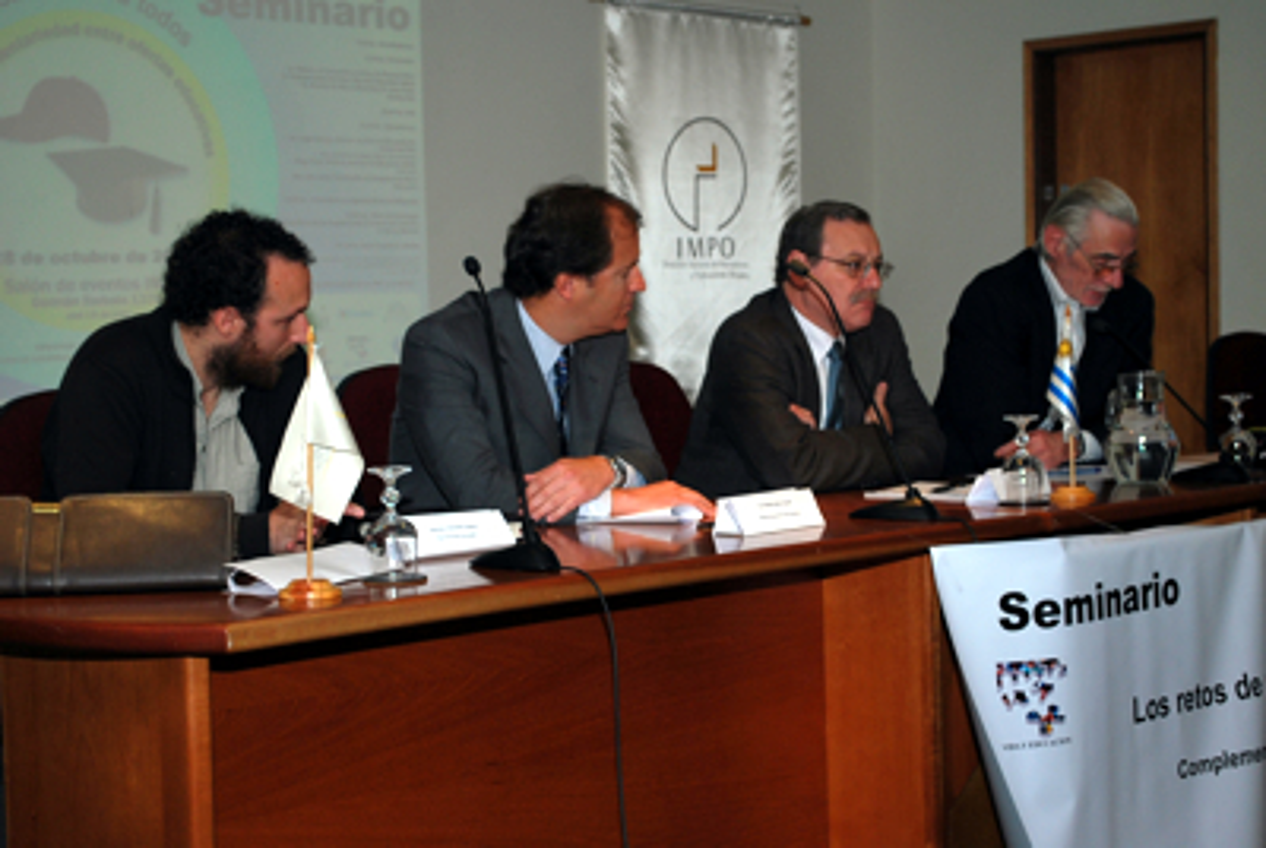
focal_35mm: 66
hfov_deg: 30.5
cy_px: 424
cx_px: 633
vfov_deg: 20.7
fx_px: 2324
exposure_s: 1/60
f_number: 5.3
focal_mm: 44
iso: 200
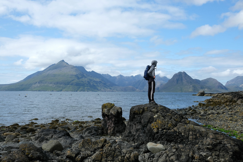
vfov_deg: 37.9
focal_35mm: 35
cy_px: 81
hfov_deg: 54.4
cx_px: 122
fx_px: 236
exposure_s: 1/250
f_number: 9
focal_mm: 23
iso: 200
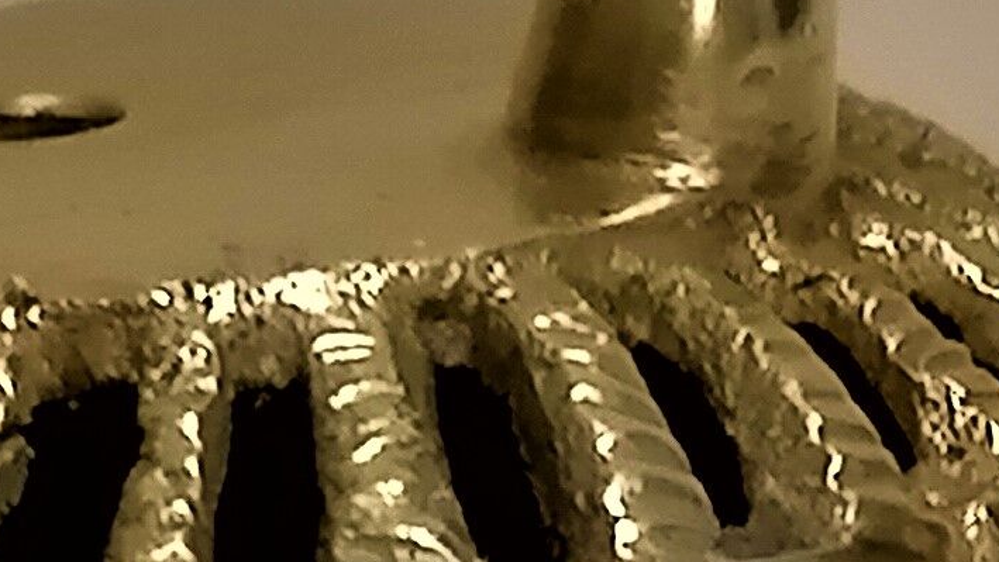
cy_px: 2173
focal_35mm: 332
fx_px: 8796
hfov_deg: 6.5
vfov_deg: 3.5
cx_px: 788
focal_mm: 5.4
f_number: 1.8
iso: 250
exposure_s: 1/33.3
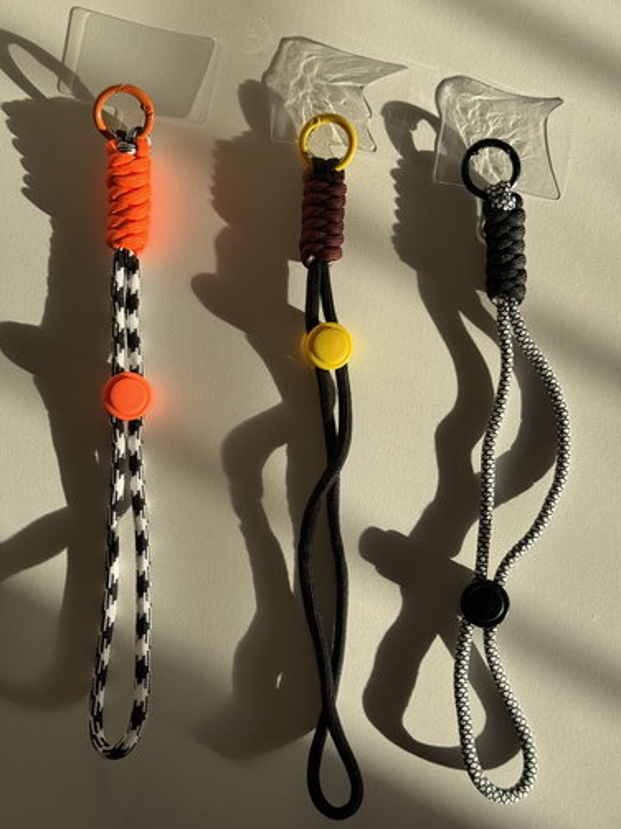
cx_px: 302
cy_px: 407
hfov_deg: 28.5
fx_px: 1221
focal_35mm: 51
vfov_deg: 37.5
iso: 64
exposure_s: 1/1818
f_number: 1.78
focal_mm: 6.76
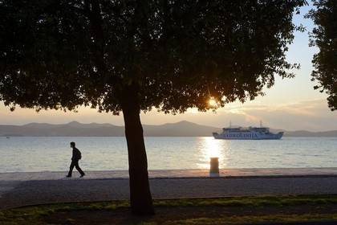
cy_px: 112
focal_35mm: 38
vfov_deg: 35.1
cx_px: 168
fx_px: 356
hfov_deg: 50.7
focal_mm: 38
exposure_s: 1/160
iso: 200
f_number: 9
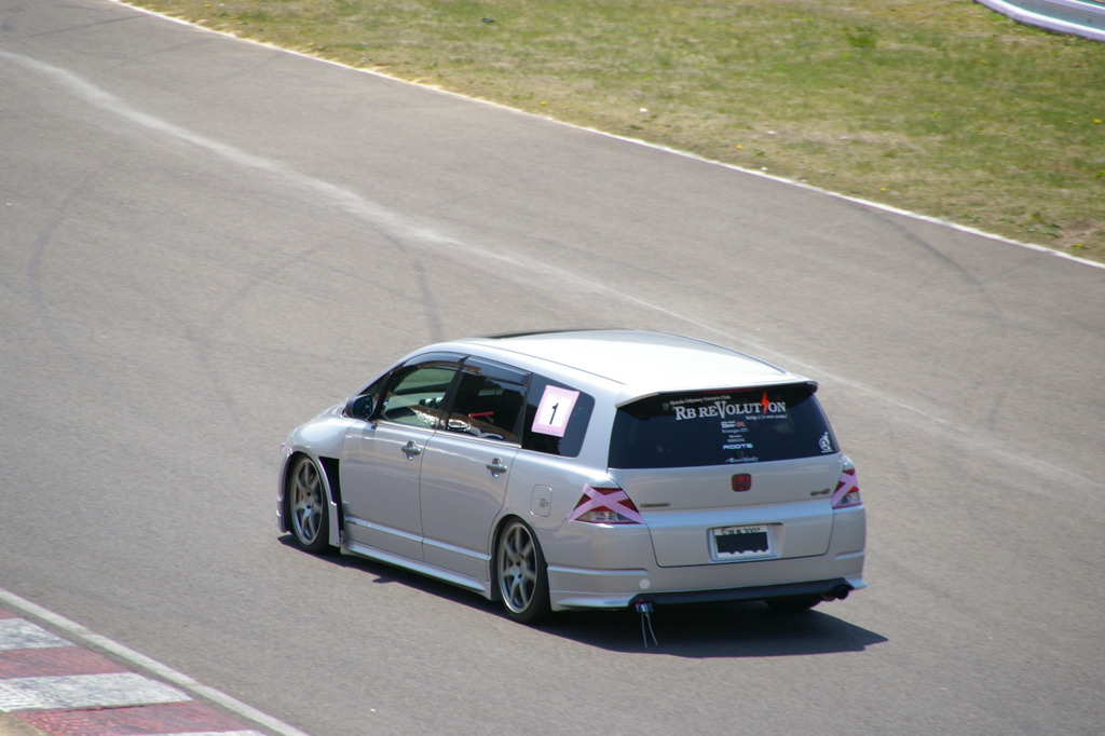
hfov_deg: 5.5
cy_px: 368
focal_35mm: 375
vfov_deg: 3.7
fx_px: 11506
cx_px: 552
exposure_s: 1/350
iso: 200
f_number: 8
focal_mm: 250
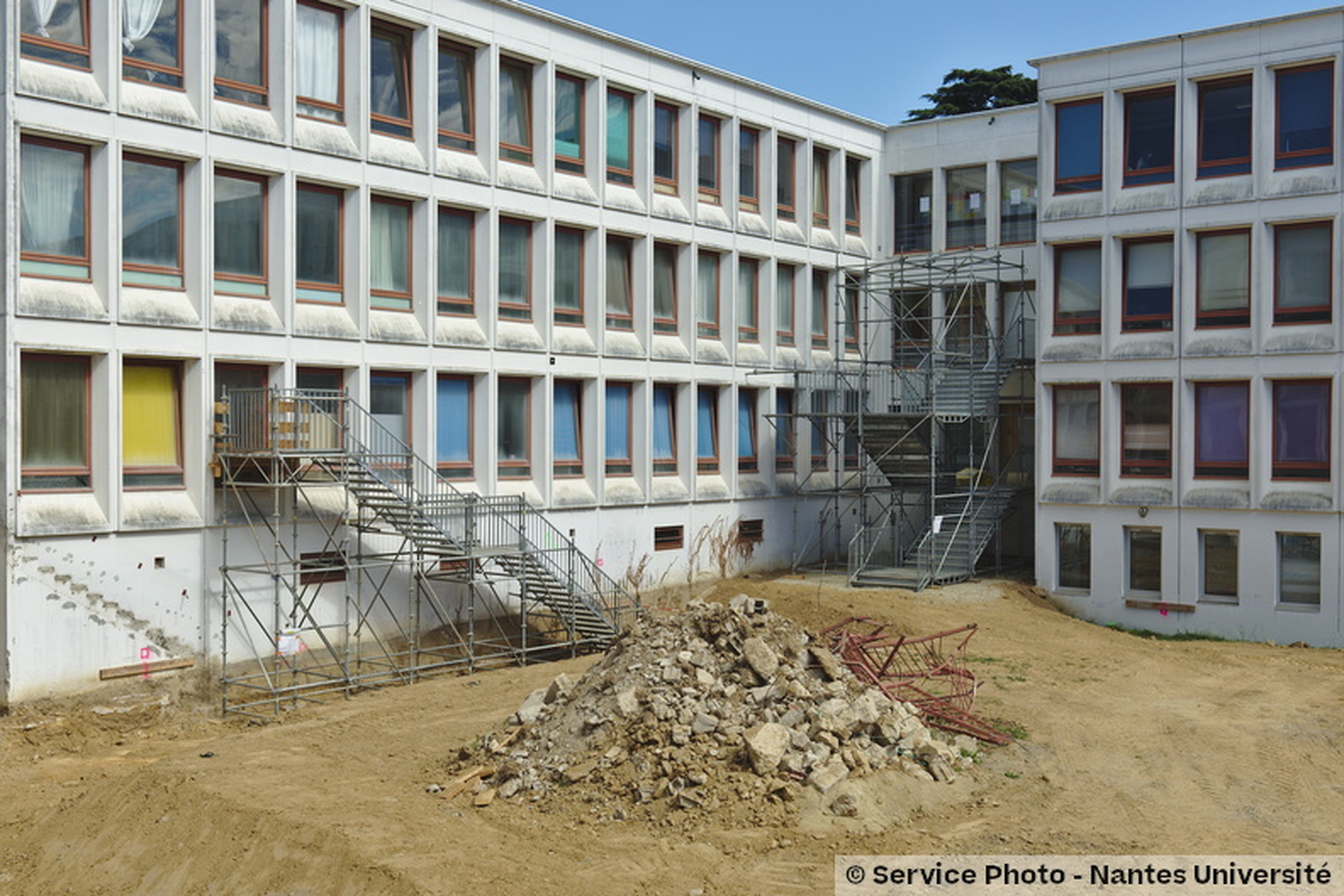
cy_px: 448
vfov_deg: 36.9
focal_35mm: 36
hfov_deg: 53.1
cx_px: 672
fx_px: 1344
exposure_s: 1/500
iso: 200
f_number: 5.6
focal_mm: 24.3
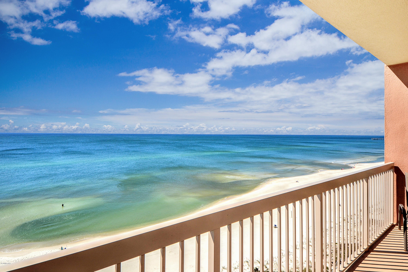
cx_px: 204
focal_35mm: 20
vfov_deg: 63.2
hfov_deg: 85.4
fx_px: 221
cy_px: 136
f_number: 14
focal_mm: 13
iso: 100
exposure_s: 1/200
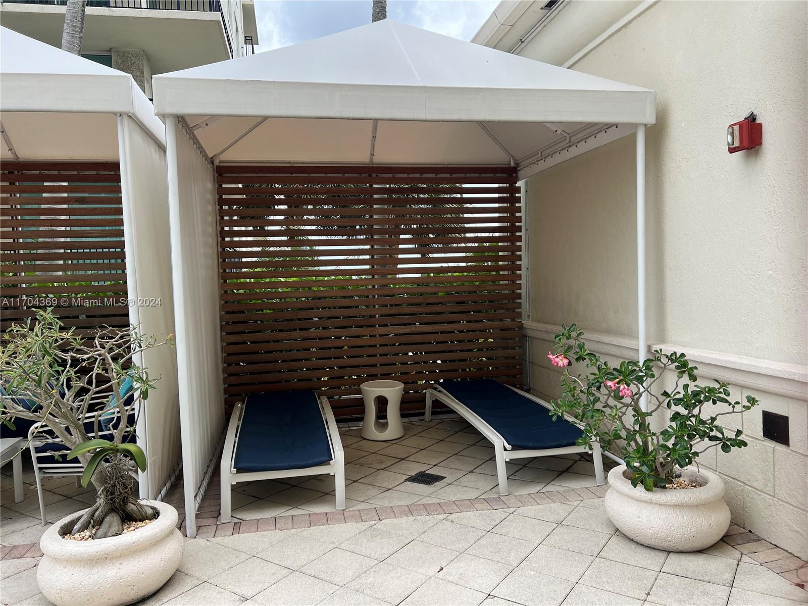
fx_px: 607
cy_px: 303
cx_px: 404
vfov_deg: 53.1
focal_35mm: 26
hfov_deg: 67.3
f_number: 1.5
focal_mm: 5.7
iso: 50
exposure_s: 1/1252
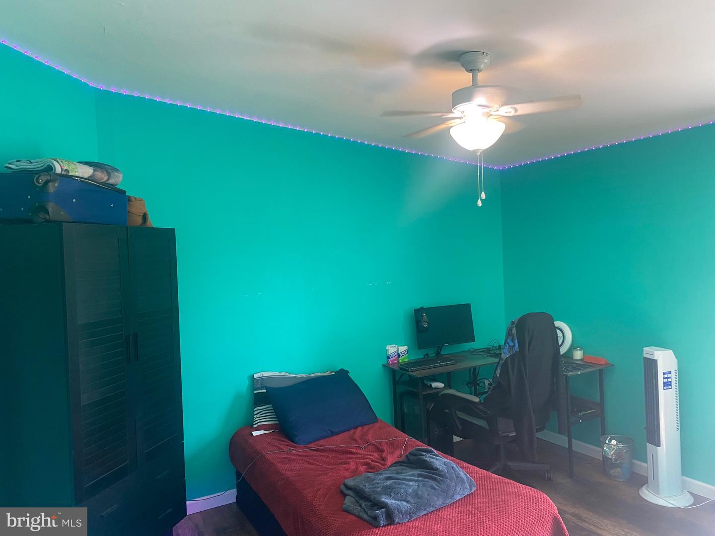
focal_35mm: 26
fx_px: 537
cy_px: 268
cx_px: 358
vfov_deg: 53.1
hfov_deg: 67.3
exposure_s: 1/60
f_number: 1.8
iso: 100
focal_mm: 4.25
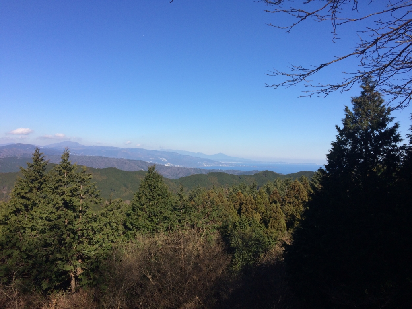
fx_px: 345
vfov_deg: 48.2
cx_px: 206
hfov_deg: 61.7
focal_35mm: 29
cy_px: 154
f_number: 2.2
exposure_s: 1/2415
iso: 32
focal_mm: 4.15
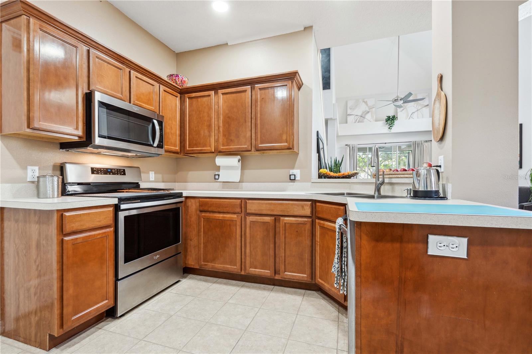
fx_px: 236
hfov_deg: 96.7
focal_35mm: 16
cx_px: 266
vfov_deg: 73.7
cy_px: 177
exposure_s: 1/3.33
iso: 250
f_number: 8
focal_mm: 16
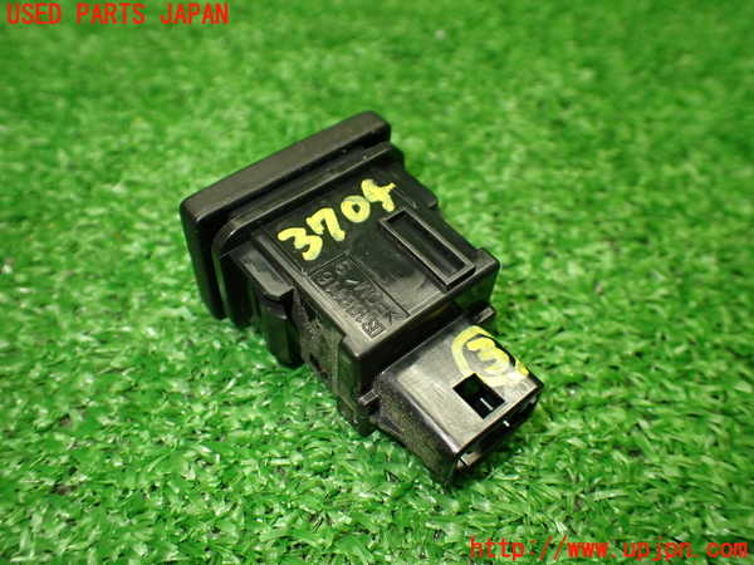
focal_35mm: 30
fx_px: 653
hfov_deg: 60.0
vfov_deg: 46.8
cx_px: 377
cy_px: 282
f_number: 2.3
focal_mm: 5.4
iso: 400
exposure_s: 1/125
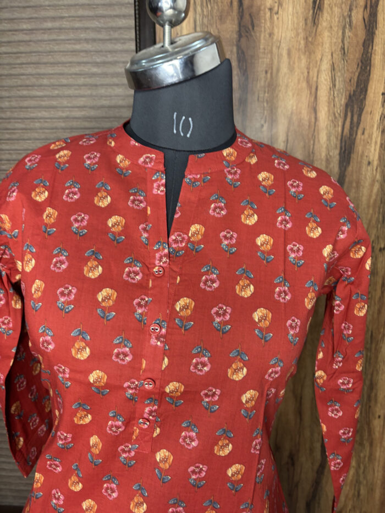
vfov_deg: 67.3
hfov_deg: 53.1
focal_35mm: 26
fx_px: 385
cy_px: 256
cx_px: 192
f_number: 1.6
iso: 160
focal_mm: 5.96
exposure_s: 1/50
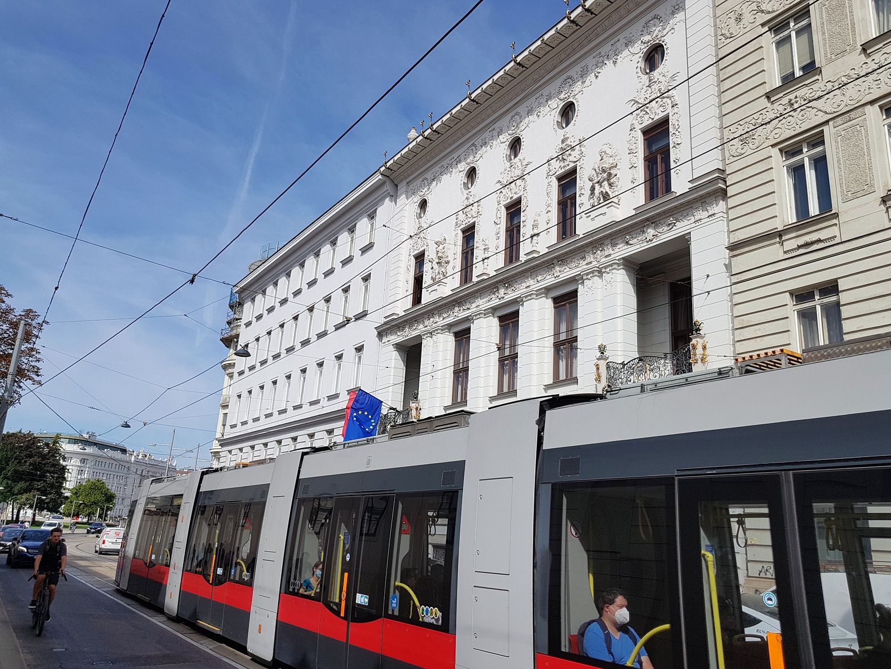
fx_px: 669
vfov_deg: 53.1
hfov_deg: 67.3
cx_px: 446
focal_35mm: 26
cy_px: 334
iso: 50
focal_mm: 4.2
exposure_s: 1/3144
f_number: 1.7
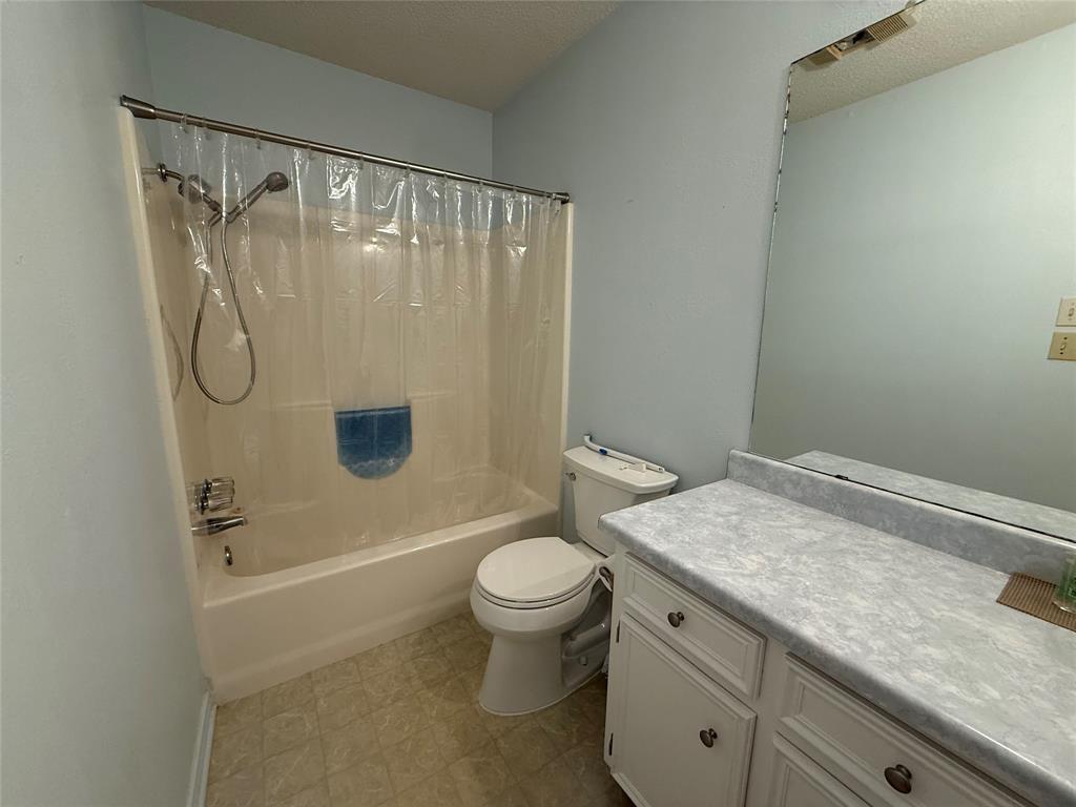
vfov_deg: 85.7
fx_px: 435
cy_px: 404
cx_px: 538
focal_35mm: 14
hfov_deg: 102.1
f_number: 2.2
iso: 250
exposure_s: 1/60
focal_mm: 2.22
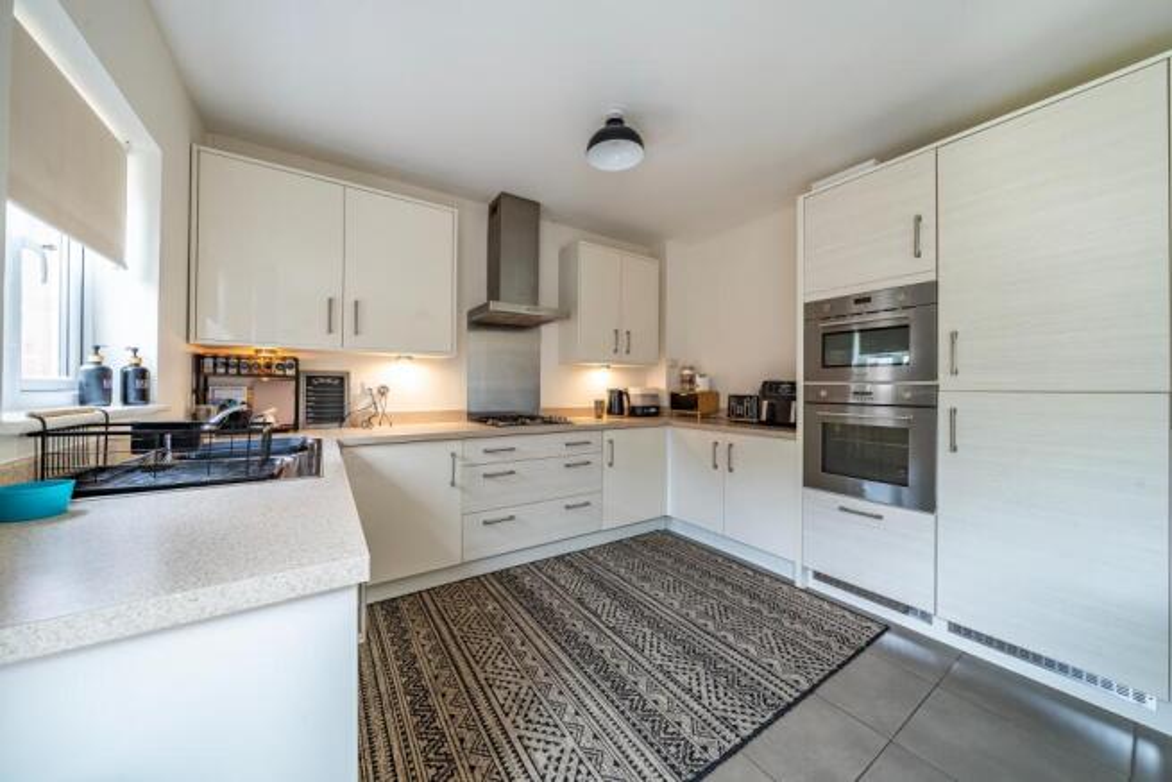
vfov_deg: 90.0
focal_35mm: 12
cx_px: 586
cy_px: 391
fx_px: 391
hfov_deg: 112.6
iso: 100
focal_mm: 12
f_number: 8
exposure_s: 1/3
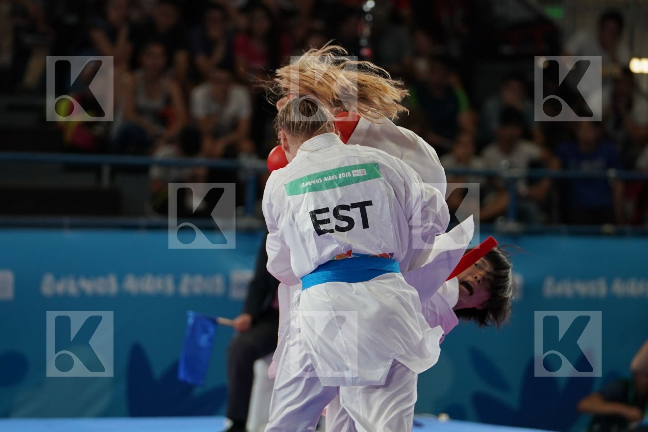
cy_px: 216
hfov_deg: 9.6
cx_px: 324
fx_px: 3852
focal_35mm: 214
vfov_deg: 6.4
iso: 1000
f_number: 2.8
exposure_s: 1/1000
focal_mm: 143
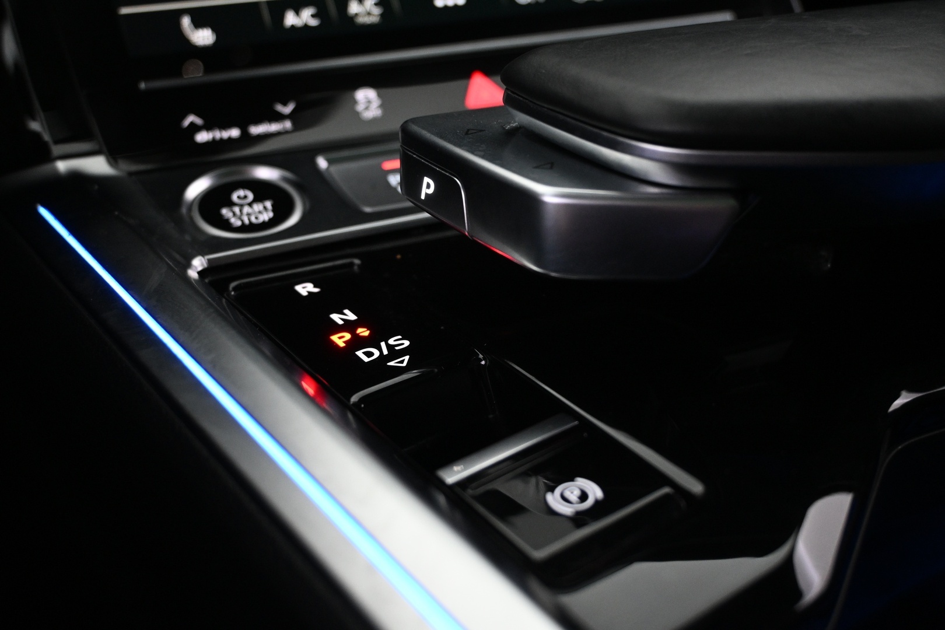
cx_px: 472
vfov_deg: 36.2
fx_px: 965
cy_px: 315
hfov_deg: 52.2
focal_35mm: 37
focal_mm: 24.5
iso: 1600
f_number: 4.2
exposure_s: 1/30
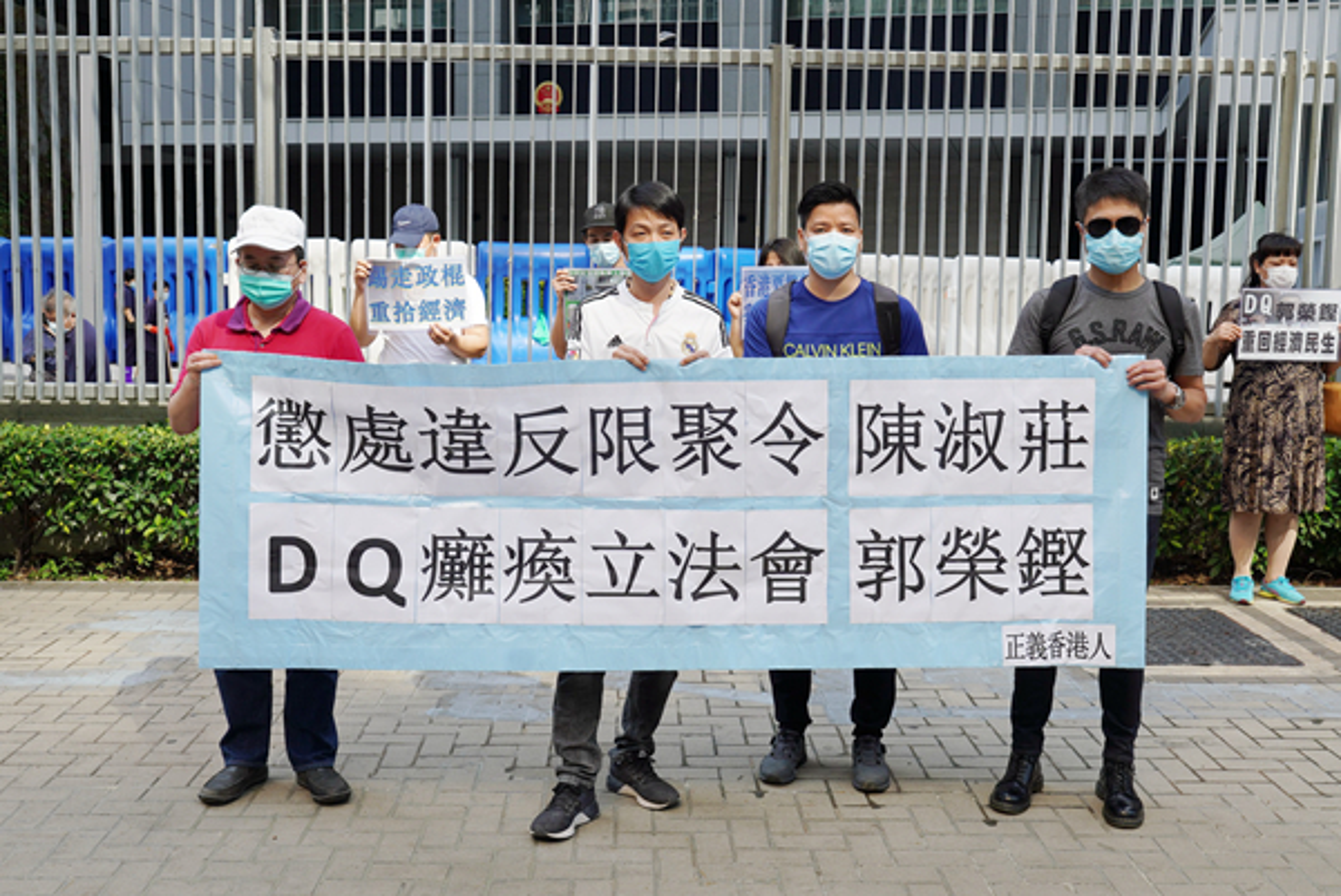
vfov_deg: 34.3
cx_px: 670
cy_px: 448
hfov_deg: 49.5
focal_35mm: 39
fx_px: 1454
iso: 100
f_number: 8
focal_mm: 26
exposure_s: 1/90
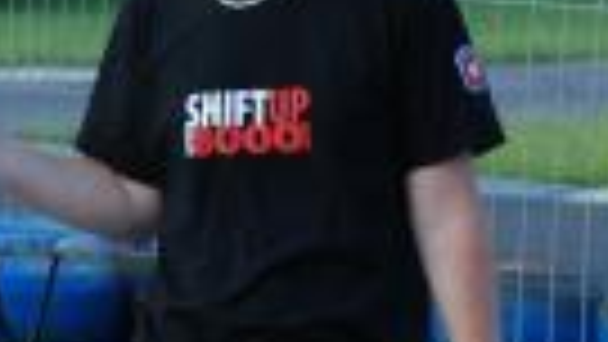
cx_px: -410
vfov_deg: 2.3
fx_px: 8417
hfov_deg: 4.1
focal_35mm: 522
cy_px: 400
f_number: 4.5
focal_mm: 70
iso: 500
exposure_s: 1/640
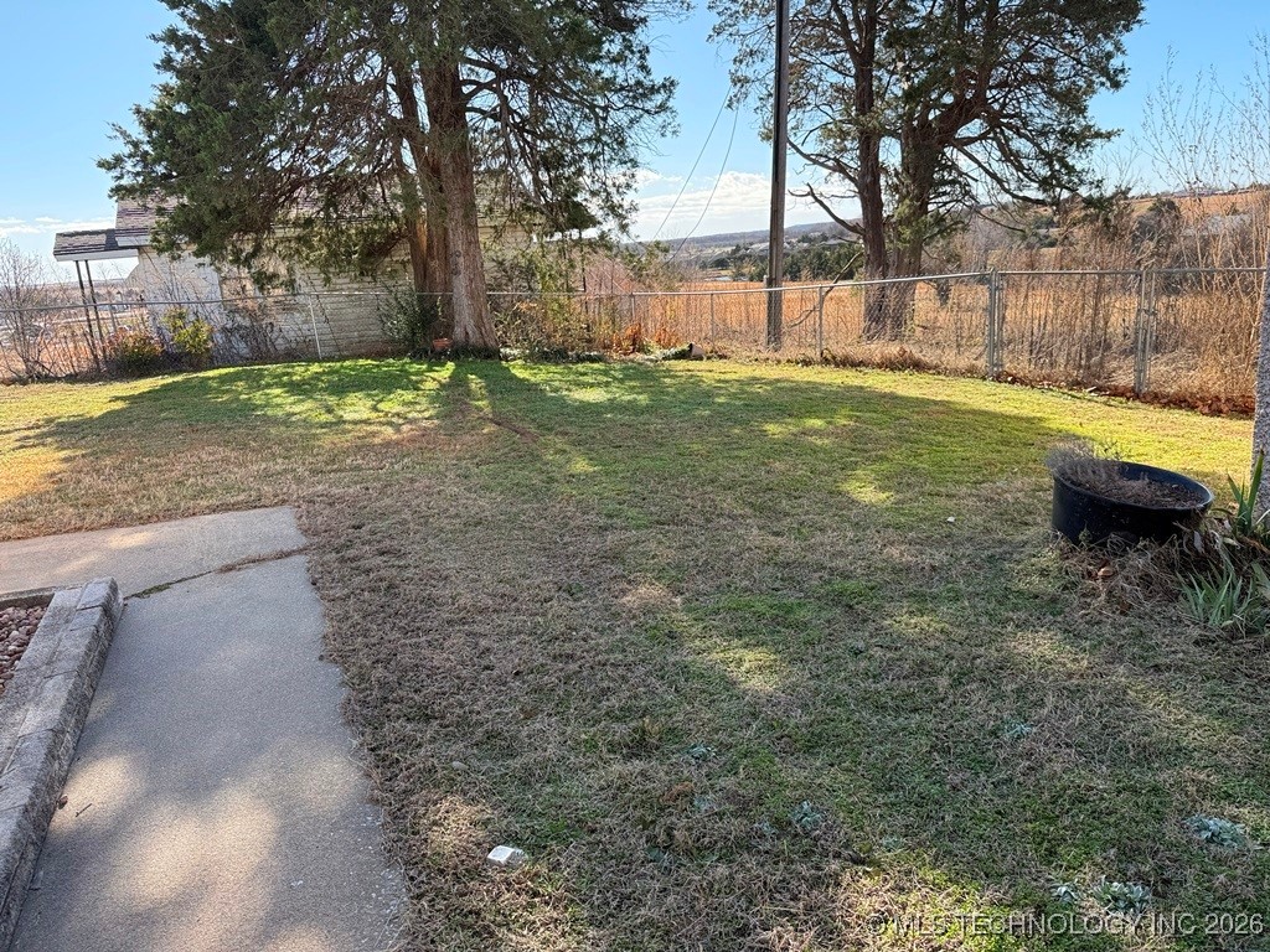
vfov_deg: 56.8
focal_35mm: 24
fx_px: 881
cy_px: 476
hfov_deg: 71.6
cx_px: 635
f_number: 1.78
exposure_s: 1/888
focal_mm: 6.76
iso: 80
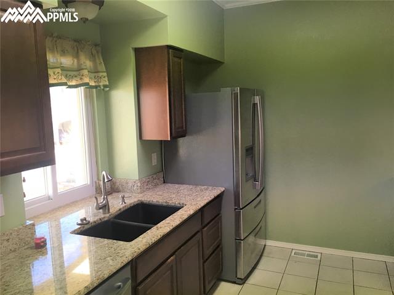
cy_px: 148
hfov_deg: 61.7
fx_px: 330
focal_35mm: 29
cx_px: 197
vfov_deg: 48.2
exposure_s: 1/30
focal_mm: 4.15
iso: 32
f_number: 2.2
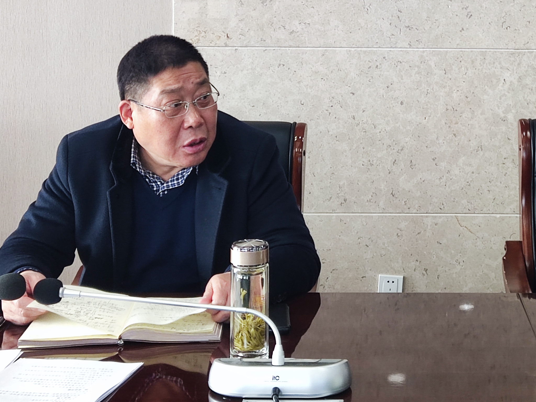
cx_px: 418
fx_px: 1208
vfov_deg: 18.5
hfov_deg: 24.7
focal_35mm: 78
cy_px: 24
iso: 162
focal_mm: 4.71
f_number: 1.79
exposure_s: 1/60
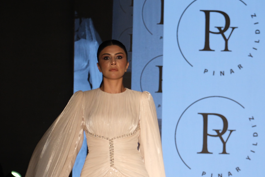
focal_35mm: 218
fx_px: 1605
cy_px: 186
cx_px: 165
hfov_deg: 9.4
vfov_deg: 6.3
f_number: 2.8
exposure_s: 1/400
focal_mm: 63.4
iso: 1000
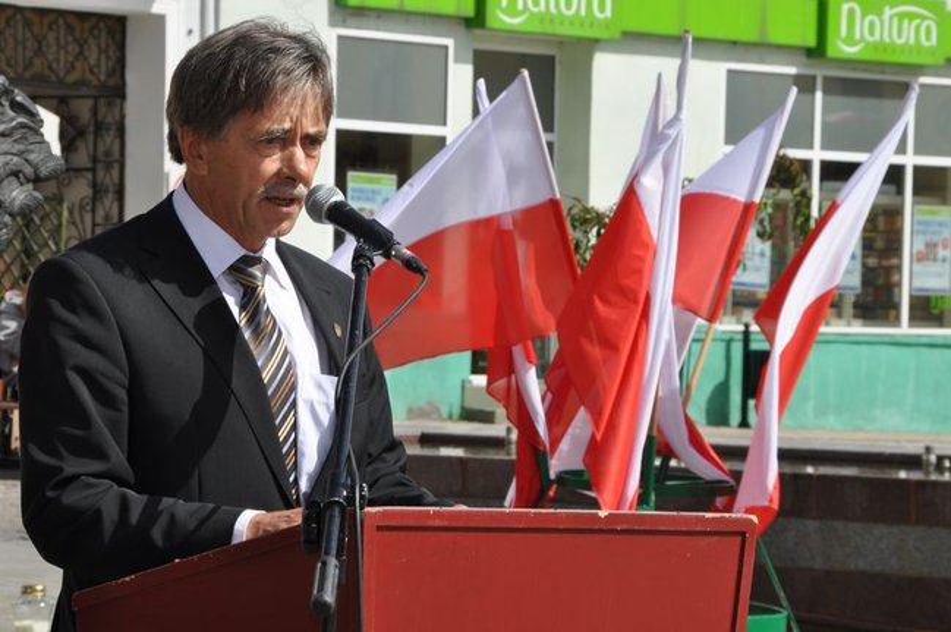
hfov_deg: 11.8
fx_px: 4591
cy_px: 316
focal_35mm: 174
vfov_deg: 7.9
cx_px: 476
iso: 200
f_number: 18
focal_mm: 116
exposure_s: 1/200
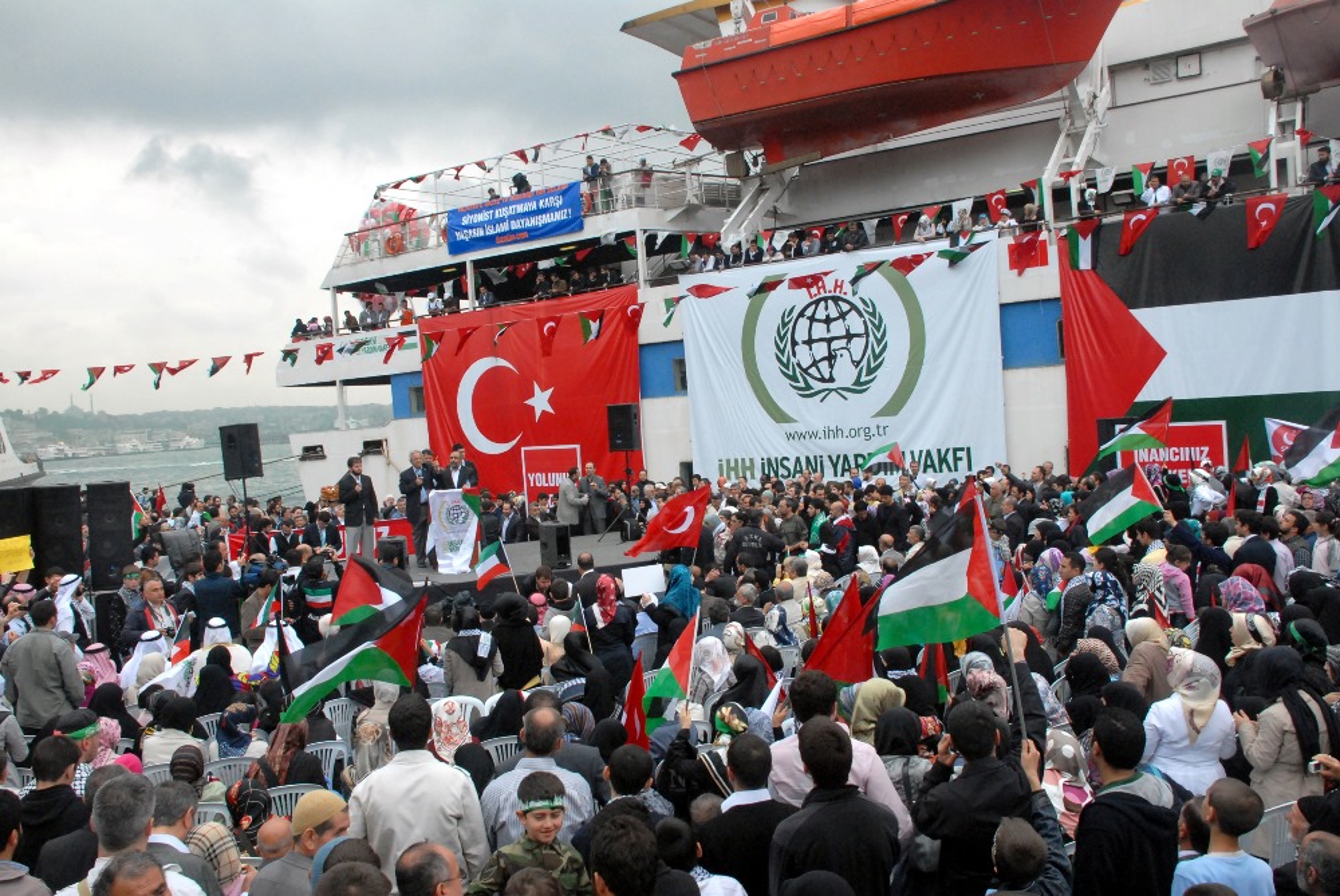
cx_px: 670
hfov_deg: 61.9
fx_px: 1118
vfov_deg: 43.7
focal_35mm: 30
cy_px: 448
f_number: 9
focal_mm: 20
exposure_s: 1/320
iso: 640
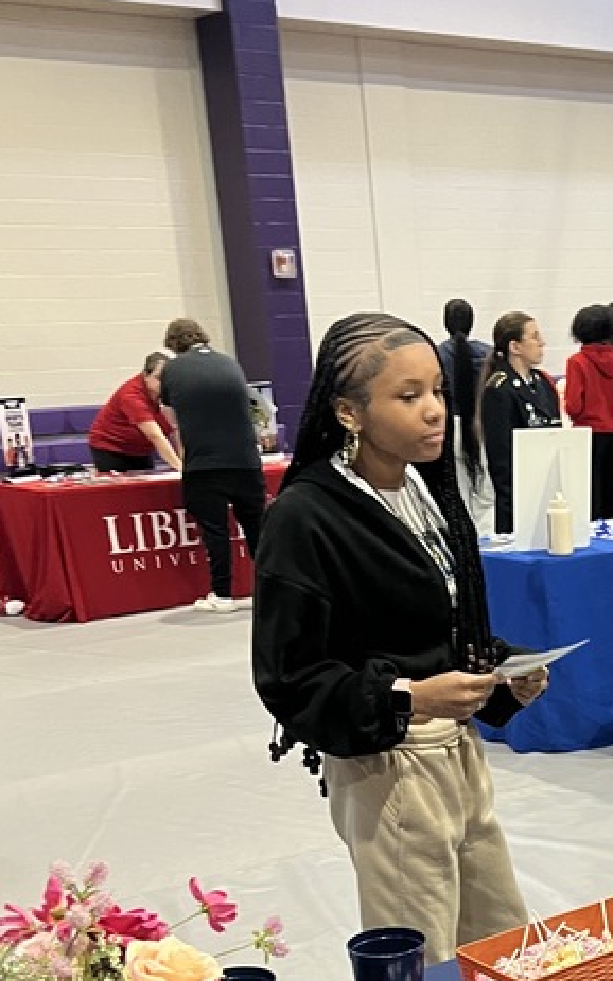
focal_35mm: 61
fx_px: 1632
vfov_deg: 31.9
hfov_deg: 20.2
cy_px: 875
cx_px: 702
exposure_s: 1/60
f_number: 1.5
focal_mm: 5.7
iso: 250
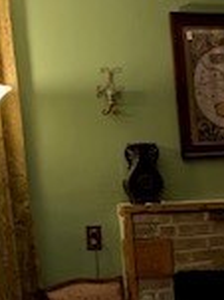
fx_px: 950
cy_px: 379
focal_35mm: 110
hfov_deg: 12.9
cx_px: 301
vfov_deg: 17.0
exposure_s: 1/40
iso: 320
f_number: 1.8
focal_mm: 4.25
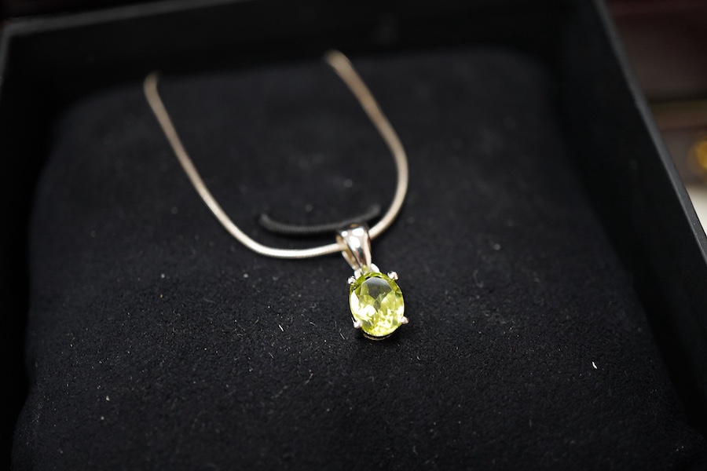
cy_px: 236
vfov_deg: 29.9
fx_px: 884
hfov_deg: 43.6
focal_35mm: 45
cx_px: 354
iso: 1250
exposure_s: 1/125
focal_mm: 30
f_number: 4
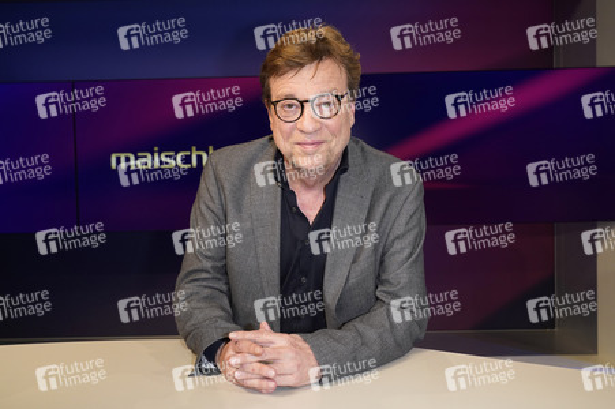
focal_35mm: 35
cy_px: 204
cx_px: 308
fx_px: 597
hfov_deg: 54.5
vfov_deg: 37.8
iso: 2000
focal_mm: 35
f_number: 5.6
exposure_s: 1/160
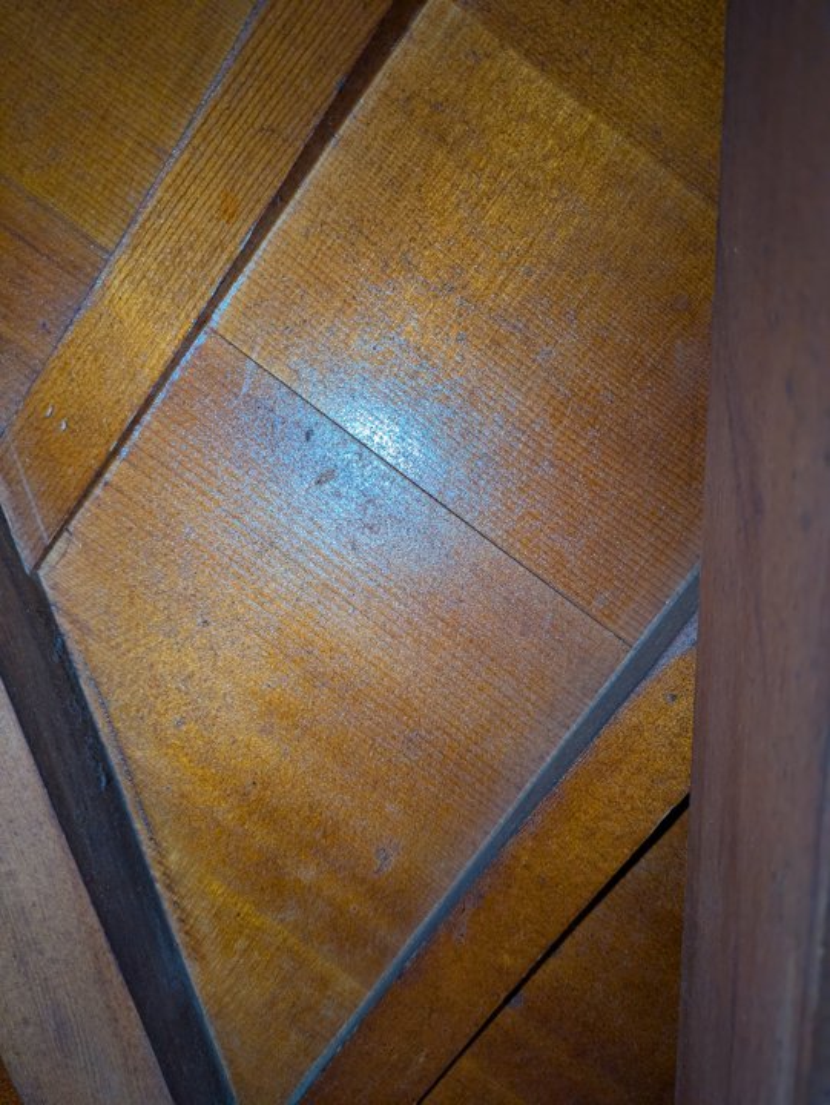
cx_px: 415
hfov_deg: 54.9
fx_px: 798
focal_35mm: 25
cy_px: 552
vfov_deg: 69.4
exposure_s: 1/60
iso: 182
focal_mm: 5.43
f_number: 1.89
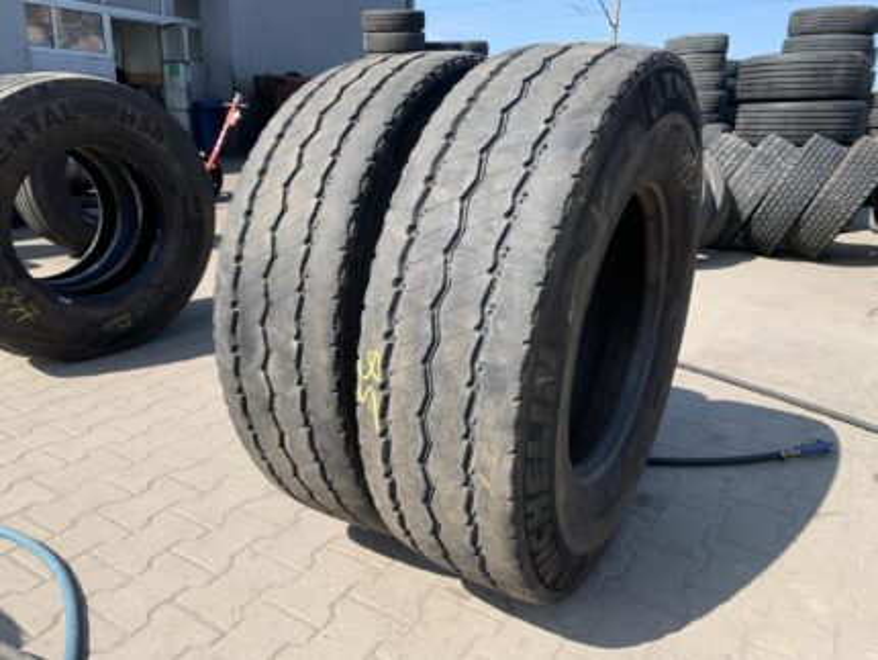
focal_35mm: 26
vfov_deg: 53.1
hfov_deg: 67.3
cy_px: 330
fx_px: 660
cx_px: 439
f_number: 1.8
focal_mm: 4.25
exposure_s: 1/1043
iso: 25
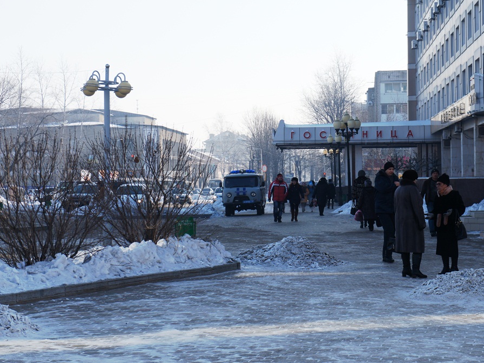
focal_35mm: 91
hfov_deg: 21.6
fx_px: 1266
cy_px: 182
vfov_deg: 16.3
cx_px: 260
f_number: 9
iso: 200
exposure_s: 1/320
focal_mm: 55
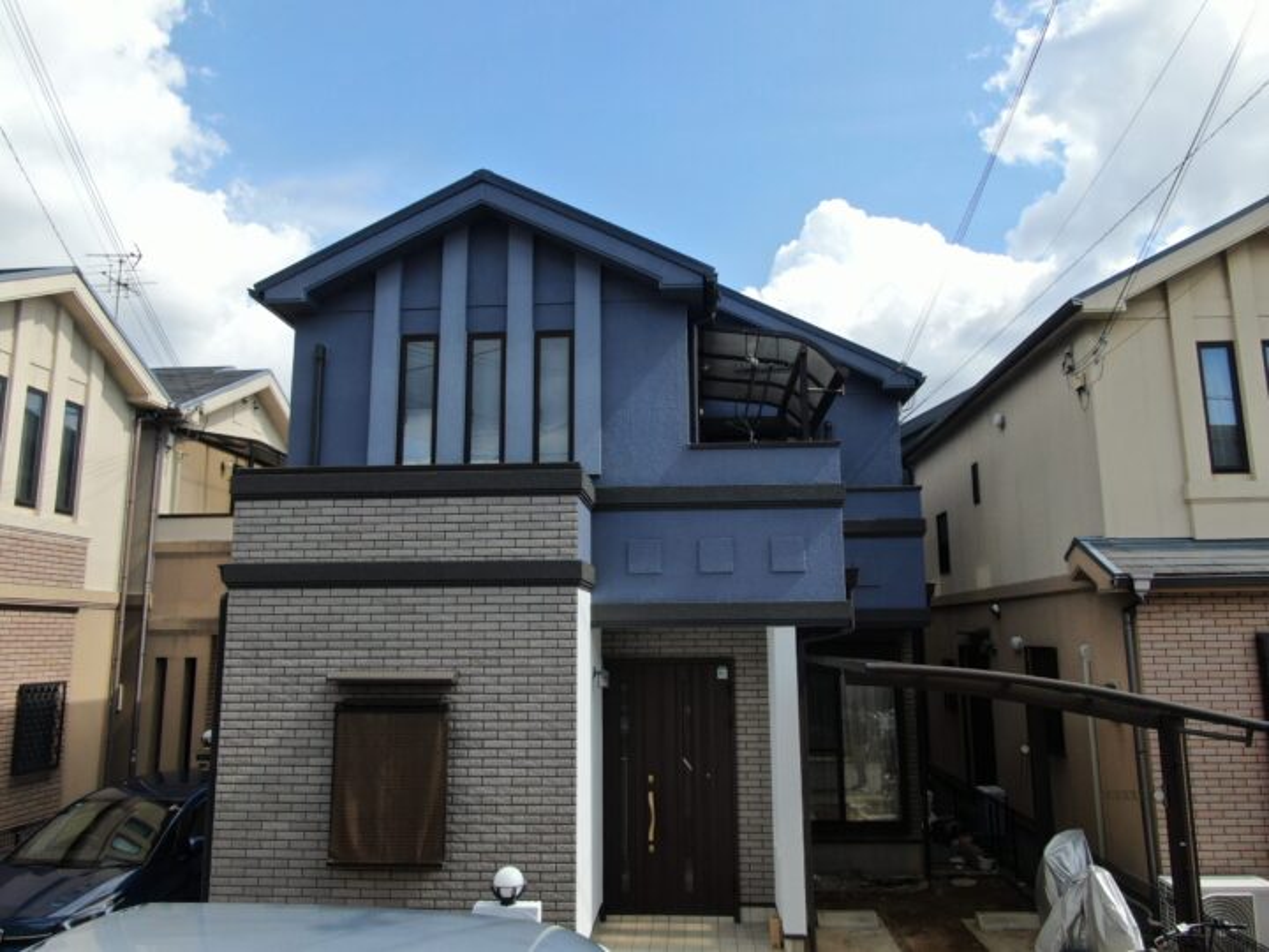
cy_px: 476
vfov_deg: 56.8
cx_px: 634
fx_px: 880
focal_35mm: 24
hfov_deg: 71.6
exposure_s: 1/1000
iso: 100
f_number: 2.8
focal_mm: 4.39
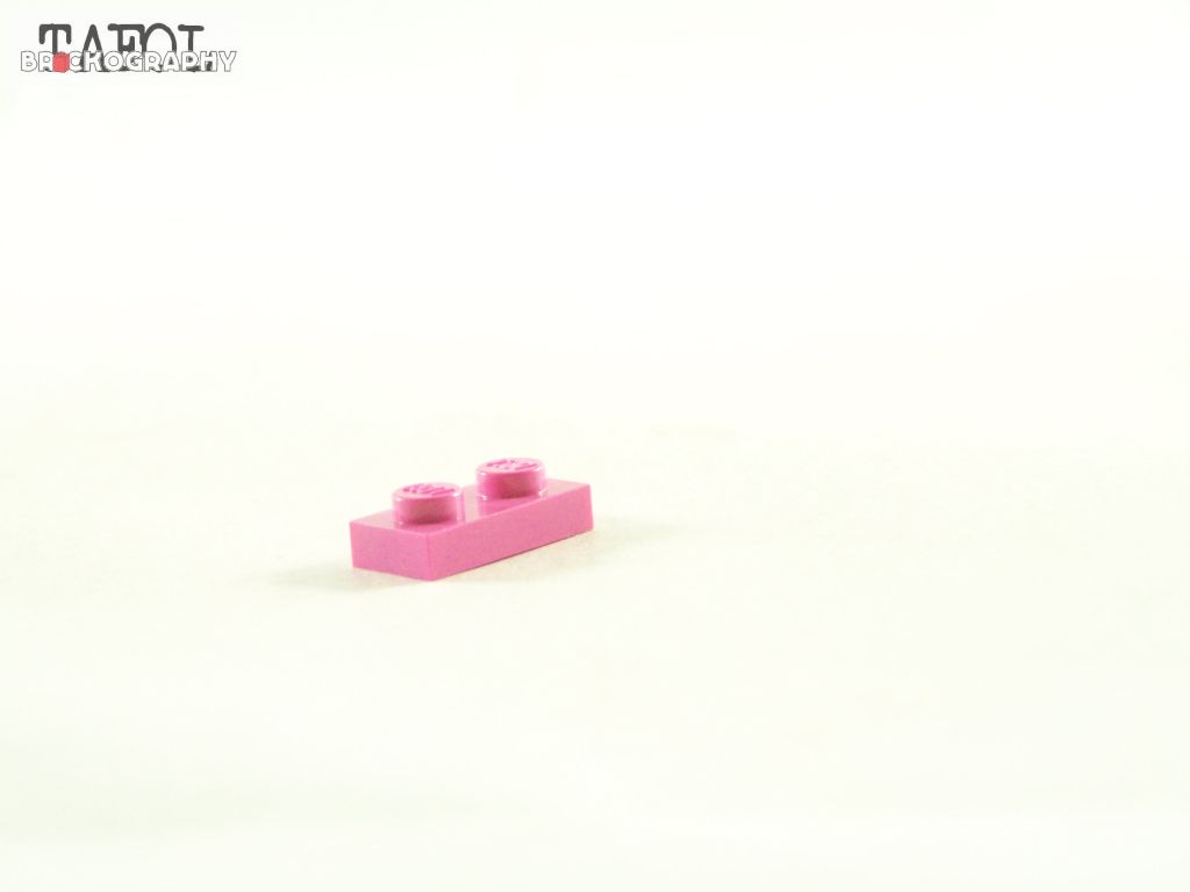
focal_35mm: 105
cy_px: 446
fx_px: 3610
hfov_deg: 18.7
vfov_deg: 14.1
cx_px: 595
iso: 400
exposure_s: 1/60
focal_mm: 17.5
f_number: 3.2
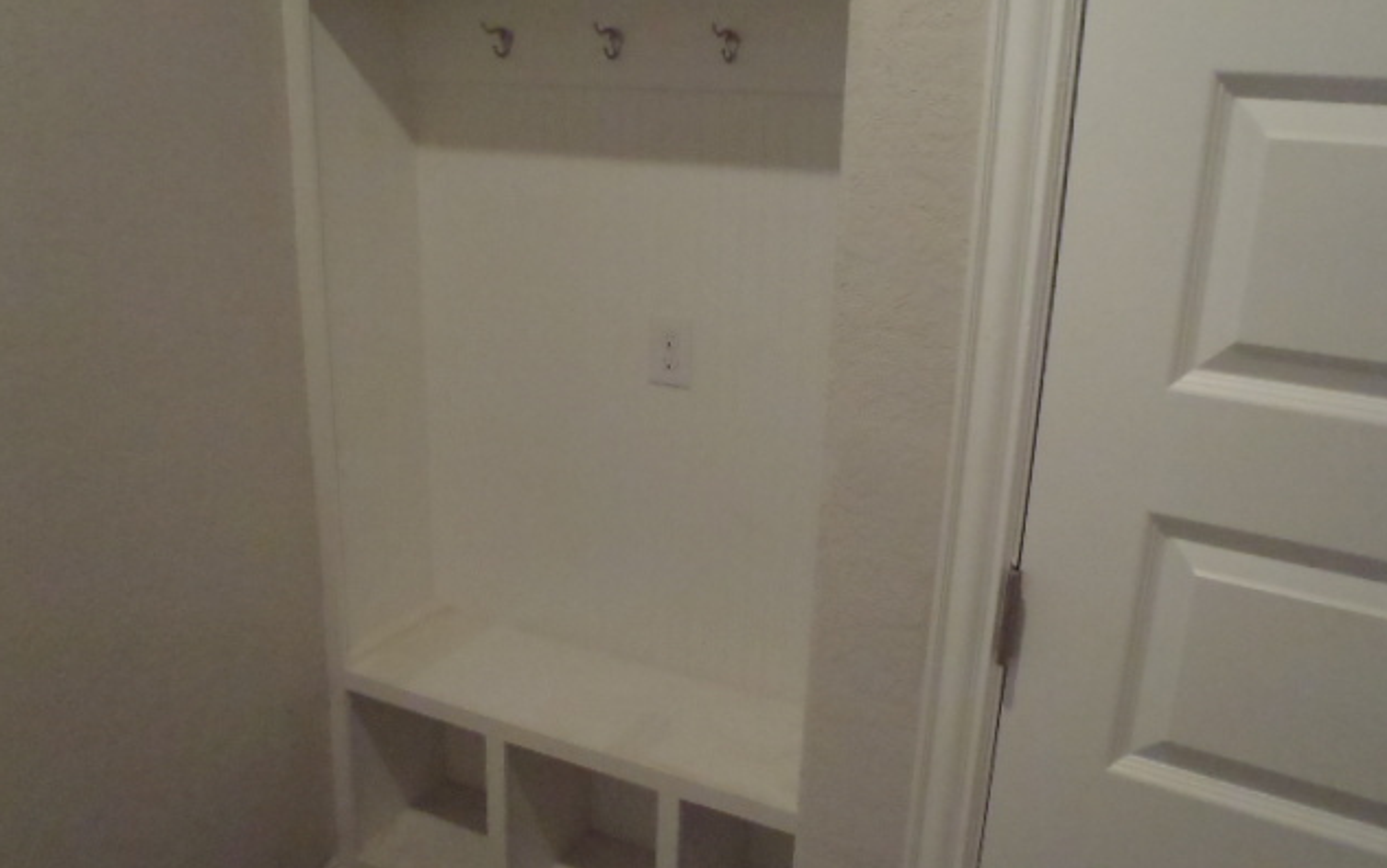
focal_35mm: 30
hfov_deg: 62.9
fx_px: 1134
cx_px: 697
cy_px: 416
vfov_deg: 41.9
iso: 800
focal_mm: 5
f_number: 3.9
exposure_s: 1/50
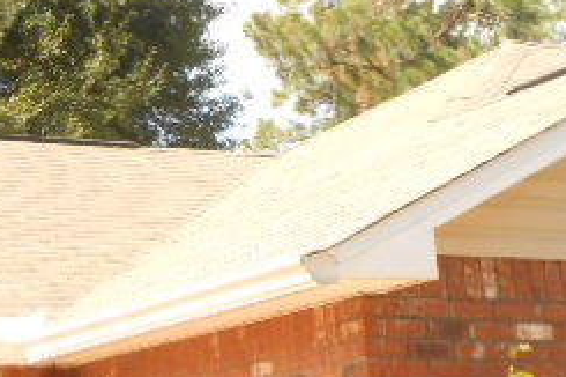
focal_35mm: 133
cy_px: 95
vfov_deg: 10.3
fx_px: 2090
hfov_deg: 15.0
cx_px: -90
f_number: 4.8
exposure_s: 1/250
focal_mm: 8.8
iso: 160
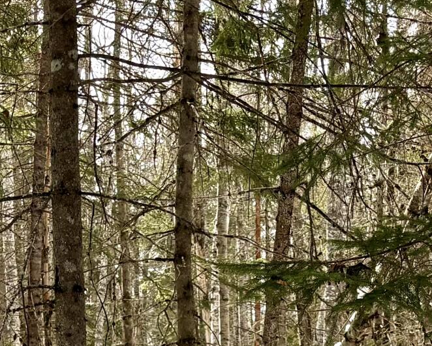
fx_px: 1471
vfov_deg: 12.5
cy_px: 565
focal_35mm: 115
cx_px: 311
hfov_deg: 16.6
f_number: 1.6
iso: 50
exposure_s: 1/596
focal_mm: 5.96
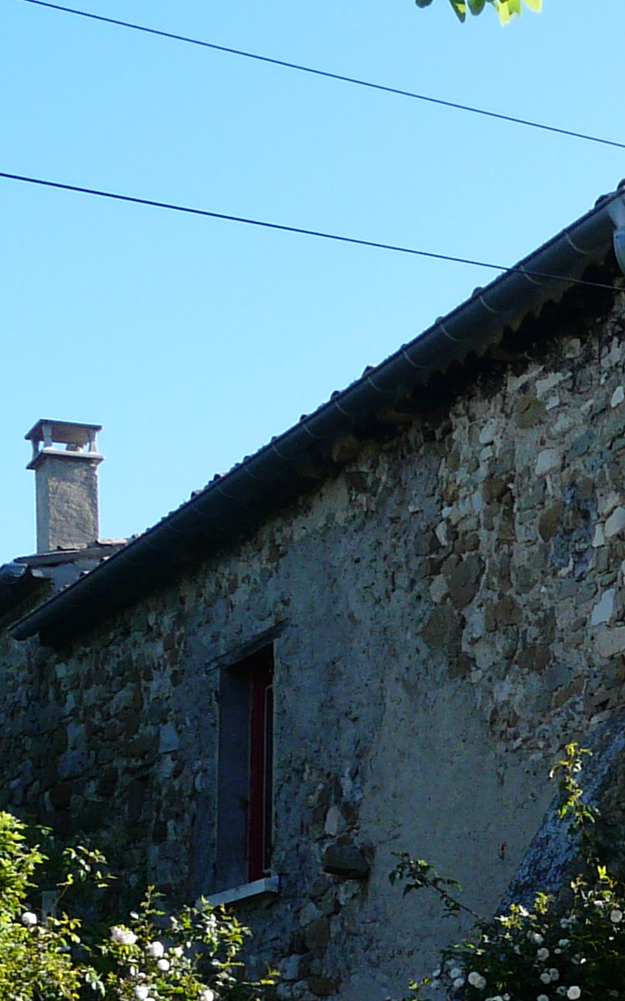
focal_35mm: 85
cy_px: 971
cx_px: 961
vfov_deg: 23.5
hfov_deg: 14.3
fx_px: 2318
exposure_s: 1/250
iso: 100
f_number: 5.6
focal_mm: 4.6
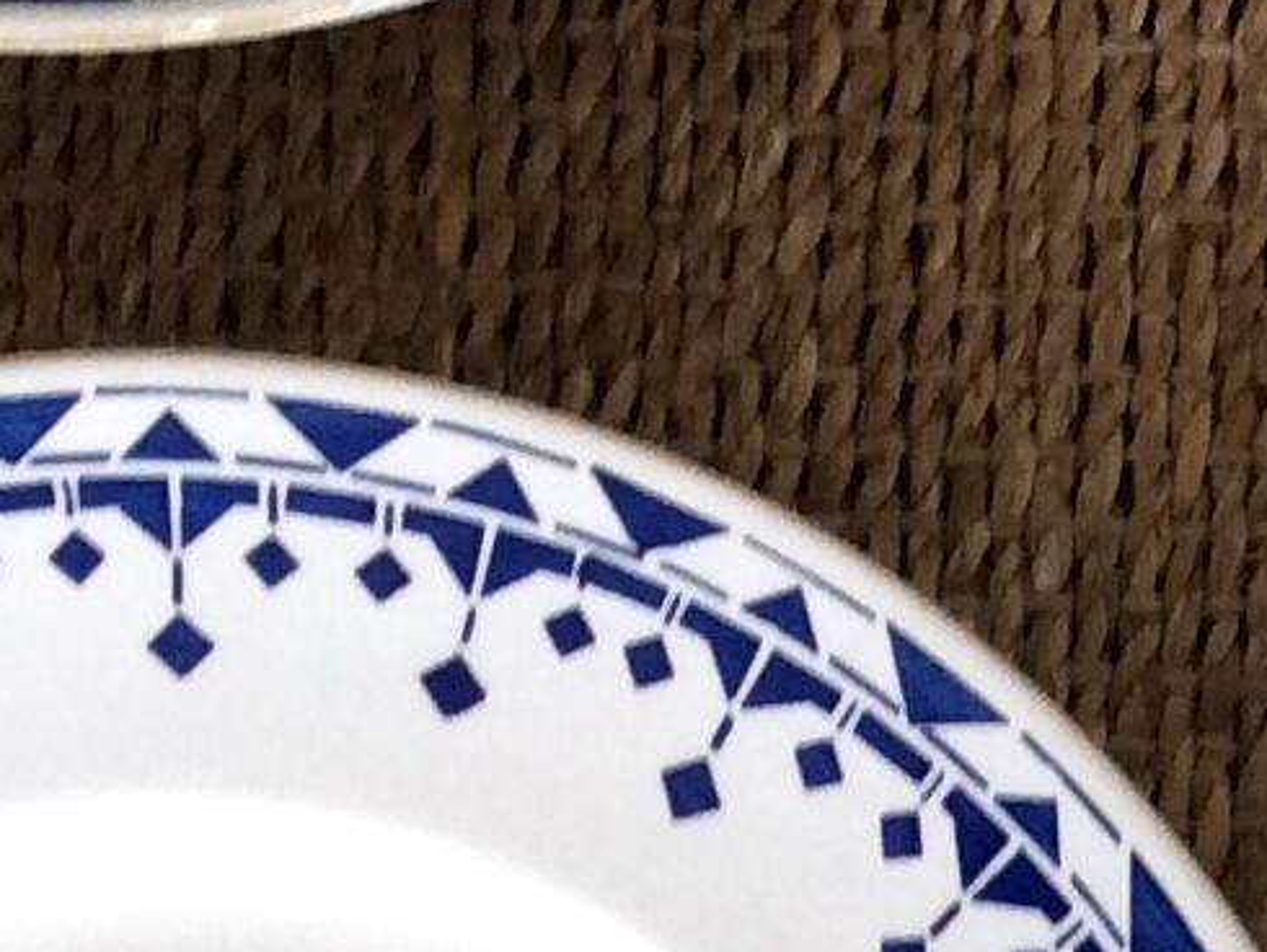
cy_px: 1001
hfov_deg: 11.6
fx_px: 6189
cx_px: 1277
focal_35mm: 169
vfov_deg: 8.7
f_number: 2.4
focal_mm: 3.3
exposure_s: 1/25
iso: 64
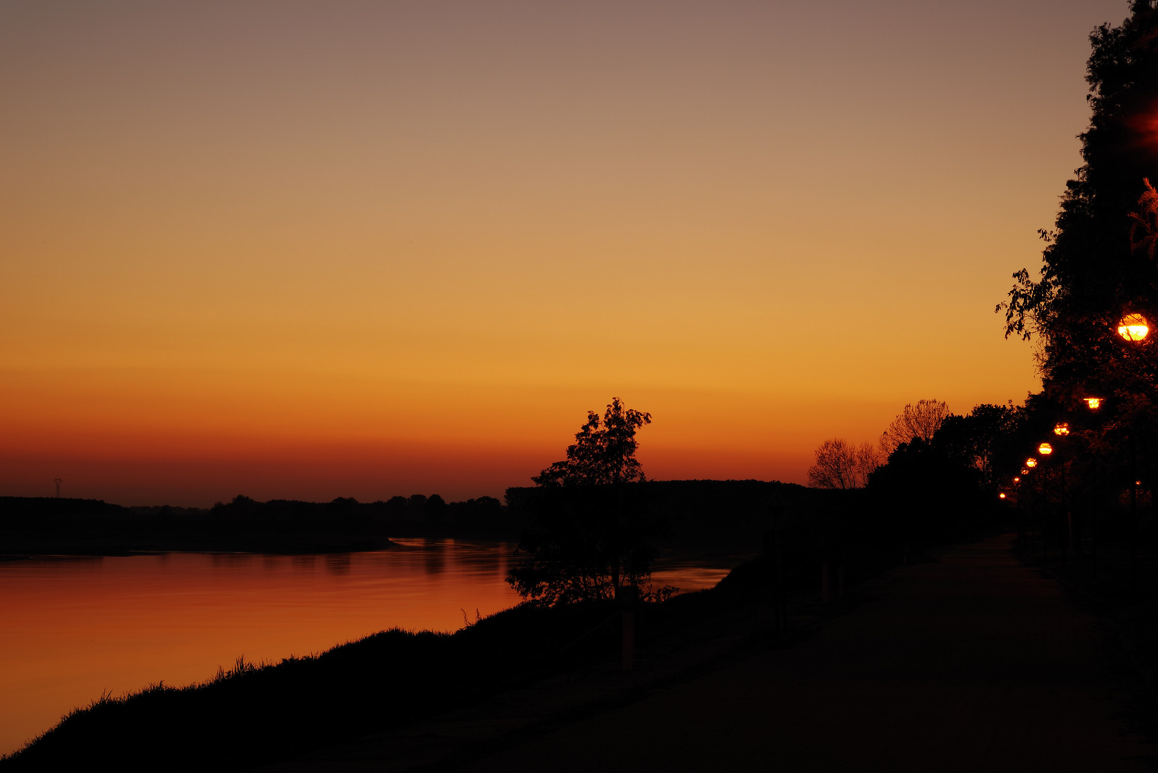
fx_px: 2252
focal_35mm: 70
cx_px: 579
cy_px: 386
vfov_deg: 19.5
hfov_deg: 28.8
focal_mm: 70
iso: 100
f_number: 22
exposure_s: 15
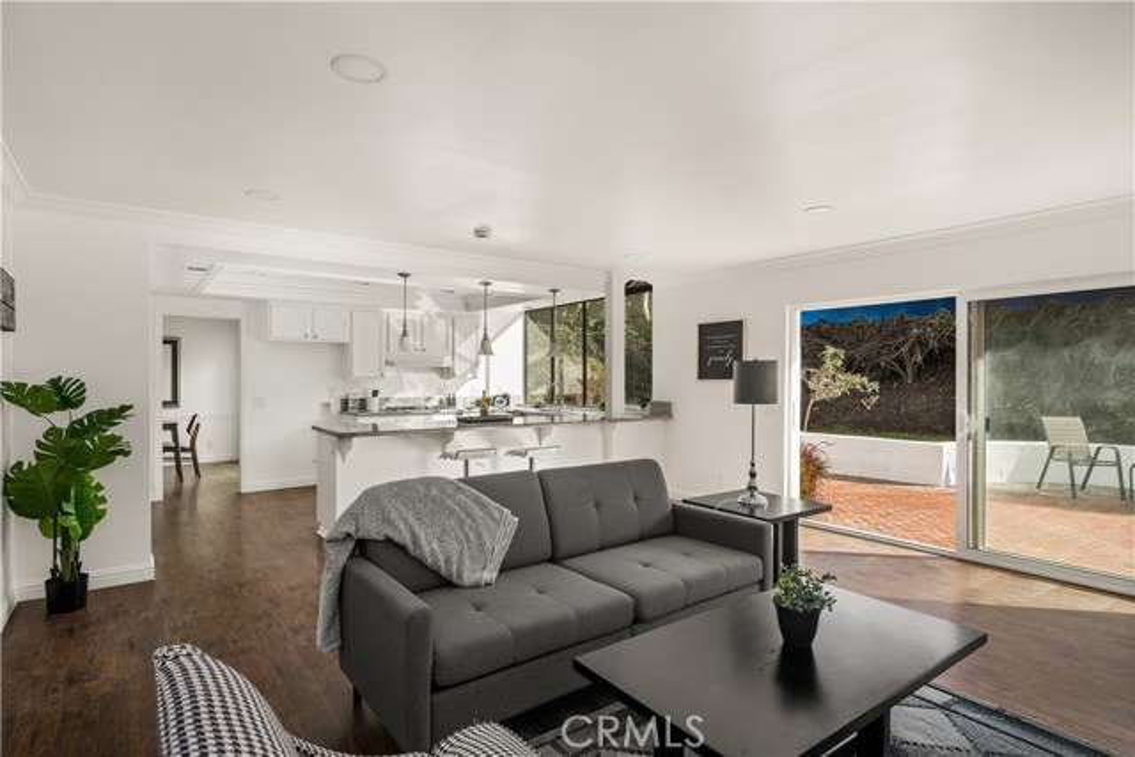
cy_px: 378
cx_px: 568
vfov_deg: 66.0
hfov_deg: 88.4
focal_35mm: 18
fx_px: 583
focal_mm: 18.5
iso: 100
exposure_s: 1/60
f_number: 6.3
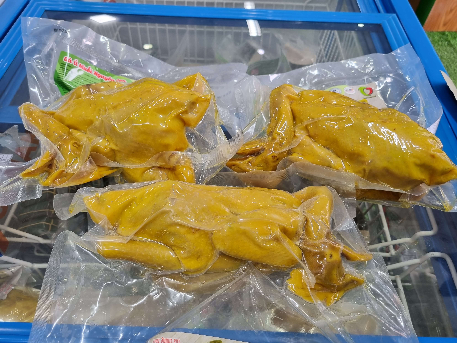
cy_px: 172
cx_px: 228
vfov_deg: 53.1
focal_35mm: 26
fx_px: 343
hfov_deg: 67.3
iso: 160
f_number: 1.8
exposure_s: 1/100
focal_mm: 5.4
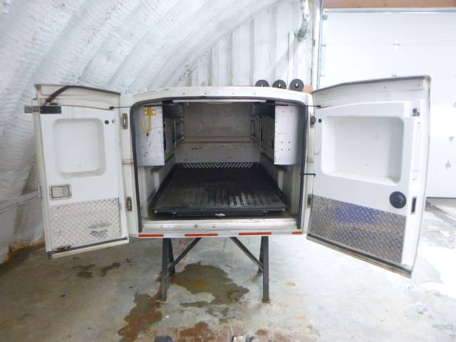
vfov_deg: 54.9
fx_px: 329
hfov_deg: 69.4
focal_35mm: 25
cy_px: 171
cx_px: 228
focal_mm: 4.5
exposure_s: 1/20
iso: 400
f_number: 3.9
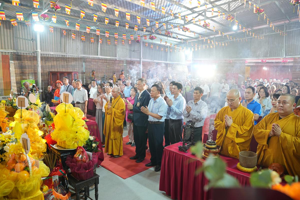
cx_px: 150
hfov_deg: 73.7
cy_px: 100
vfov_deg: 53.1
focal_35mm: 24
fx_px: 200
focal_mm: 24
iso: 1250
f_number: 3.5
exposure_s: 1/100
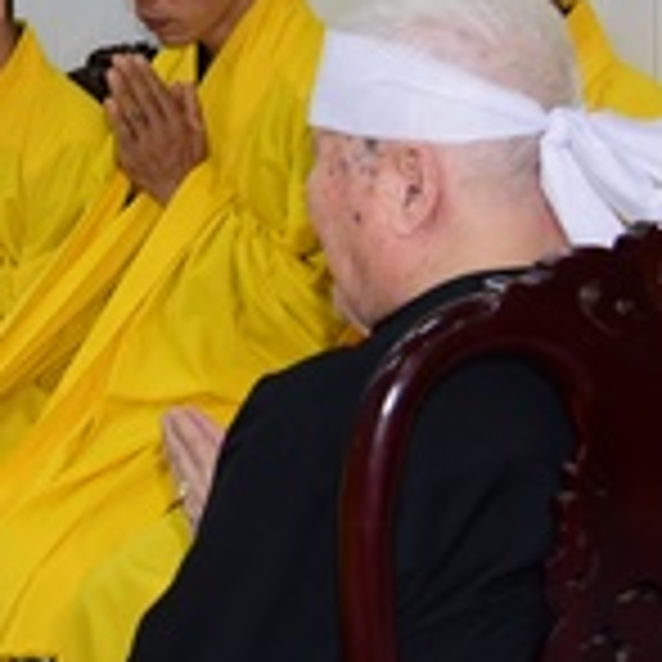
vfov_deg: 15.2
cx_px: -410
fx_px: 2445
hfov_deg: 14.2
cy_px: 32
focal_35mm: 113
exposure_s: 1/60
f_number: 4
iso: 320
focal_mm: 30
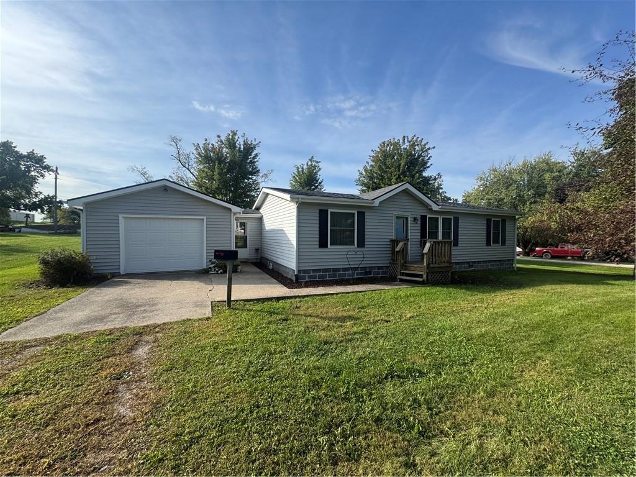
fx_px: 257
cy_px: 238
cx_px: 318
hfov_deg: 102.1
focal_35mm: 14
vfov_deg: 85.7
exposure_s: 1/1256
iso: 40
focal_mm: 2.22
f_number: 2.2
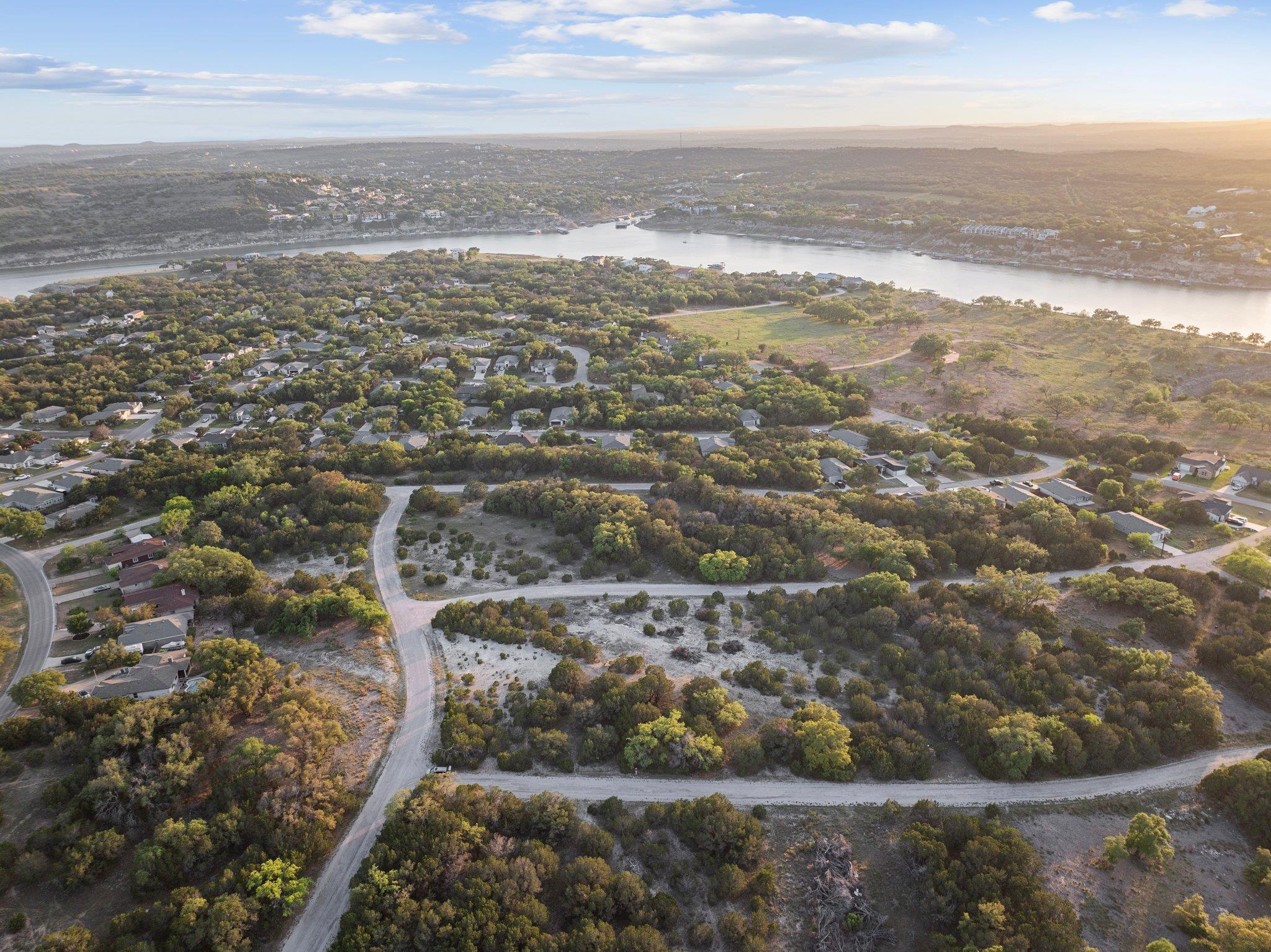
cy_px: 476
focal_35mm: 24
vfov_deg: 56.8
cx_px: 636
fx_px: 881
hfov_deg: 71.6
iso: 280
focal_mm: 12.29
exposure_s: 1/15
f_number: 2.8
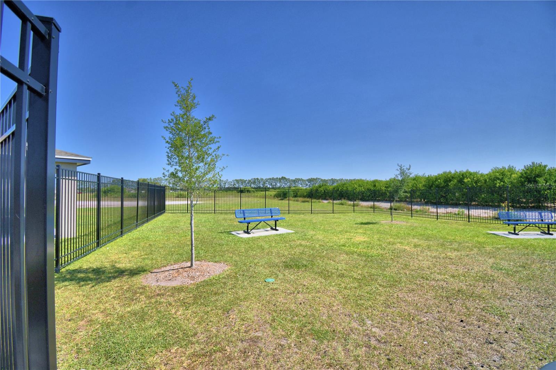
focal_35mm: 15
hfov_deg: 100.4
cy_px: 185
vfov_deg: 77.3
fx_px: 232
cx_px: 278
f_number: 4.5
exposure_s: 1/1600
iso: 100
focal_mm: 10
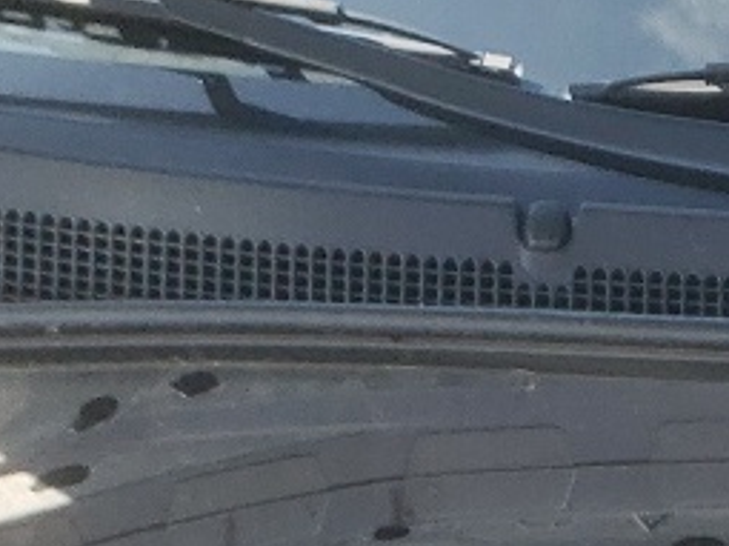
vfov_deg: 8.0
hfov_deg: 11.4
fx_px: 3431
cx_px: 1261
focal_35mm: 163
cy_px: 1558
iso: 50
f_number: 1.5
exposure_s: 1/333
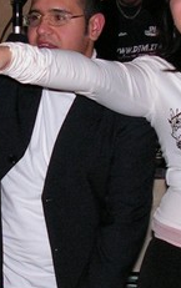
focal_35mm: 132
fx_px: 1039
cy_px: 132
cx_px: 41
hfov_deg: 9.9
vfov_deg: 15.8
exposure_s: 1/40
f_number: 3.2
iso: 200
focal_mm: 6
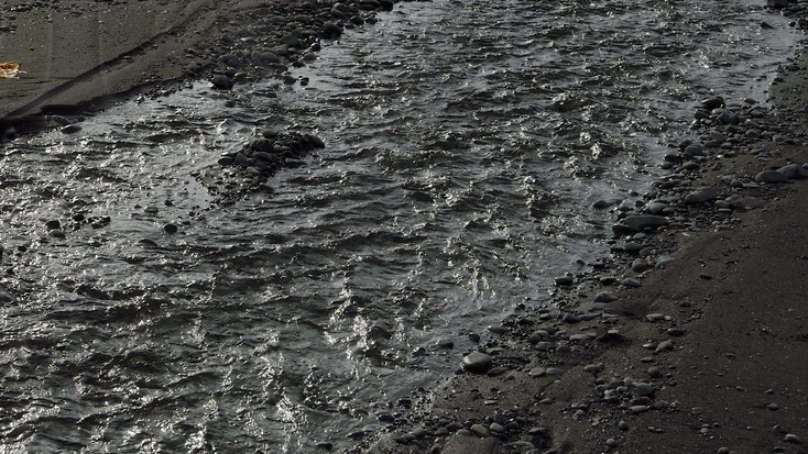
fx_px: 1564
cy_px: -63
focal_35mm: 73
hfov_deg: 27.5
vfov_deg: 16.0
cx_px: 24
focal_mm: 32
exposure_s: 1/320
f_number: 18
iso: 200
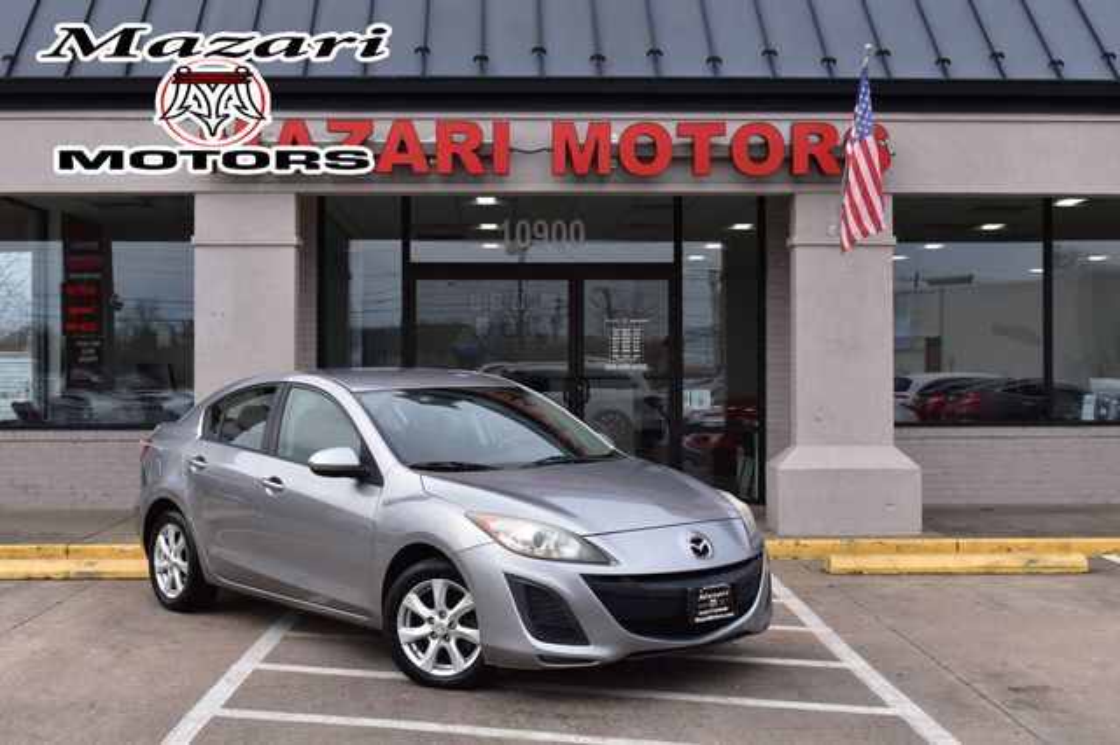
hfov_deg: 42.3
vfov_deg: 28.9
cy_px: 372
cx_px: 560
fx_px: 1446
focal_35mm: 46
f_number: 11
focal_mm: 31
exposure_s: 1/400
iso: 400
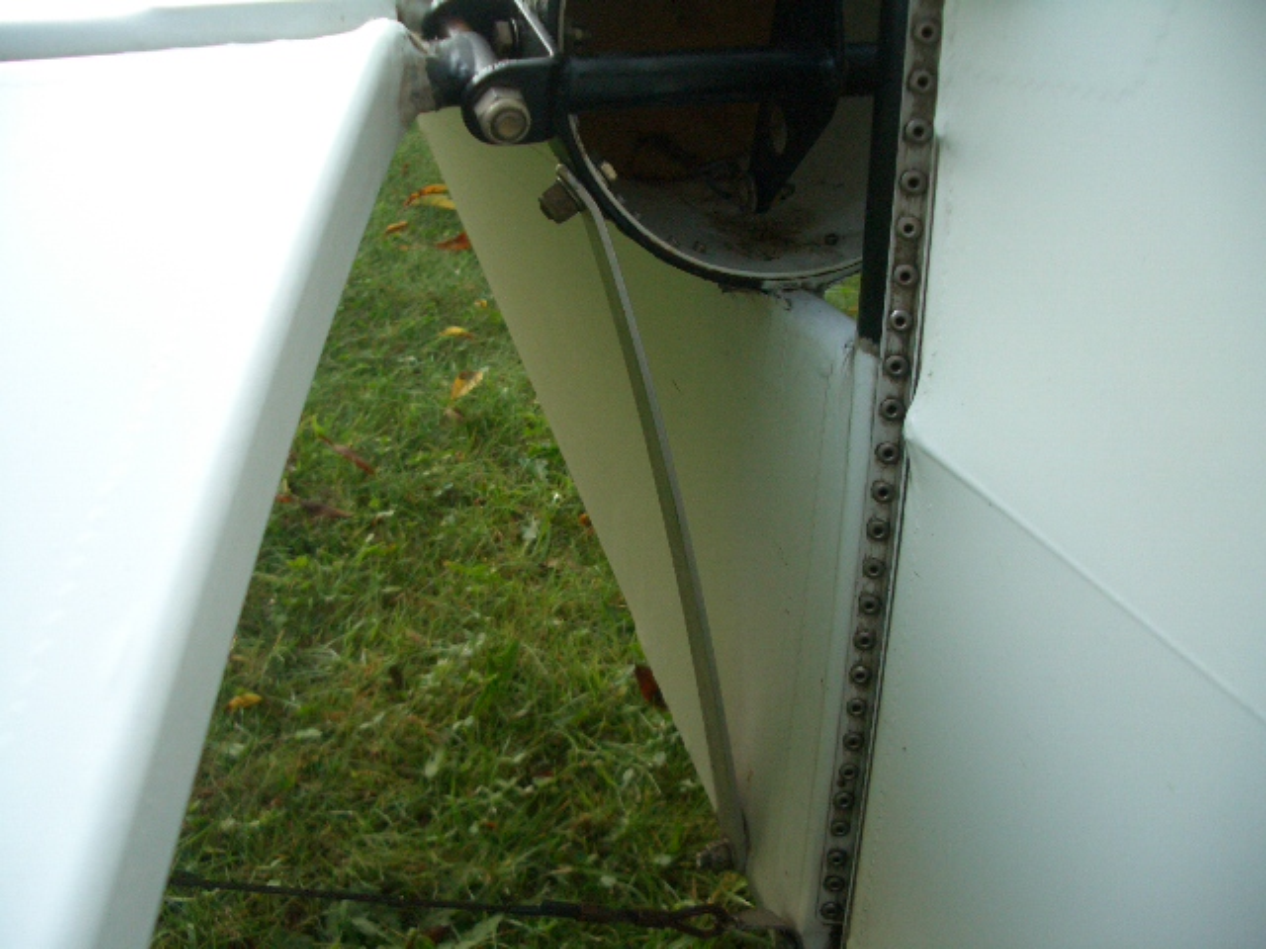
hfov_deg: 52.6
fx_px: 1280
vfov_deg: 40.7
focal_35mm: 35
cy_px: 474
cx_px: 633
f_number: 2.6
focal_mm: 5.8
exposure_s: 1/100
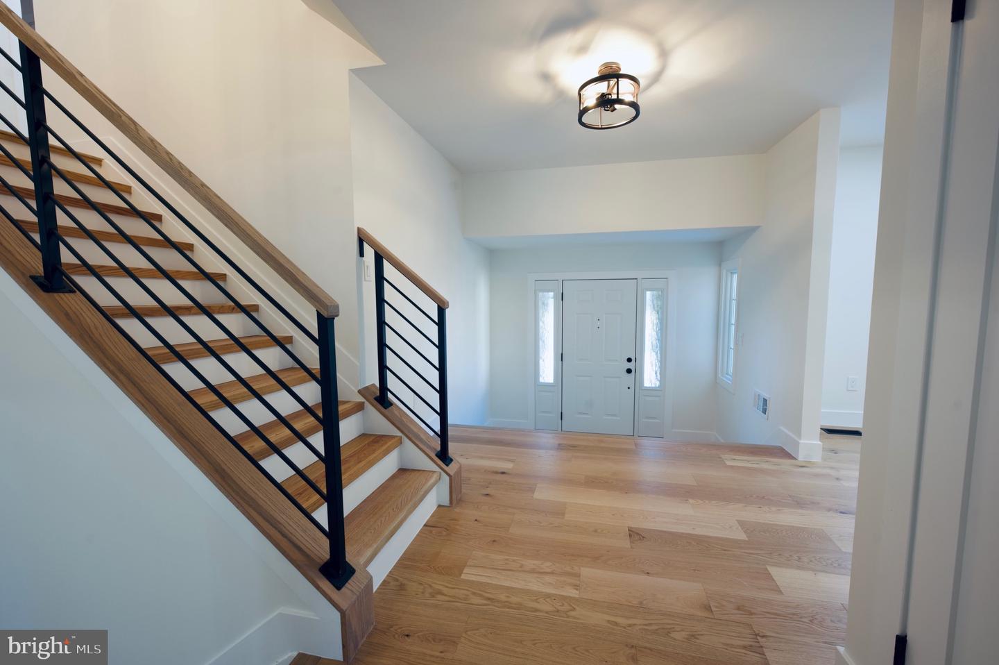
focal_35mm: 15
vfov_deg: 77.2
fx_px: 416
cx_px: 500
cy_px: 332
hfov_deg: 100.4
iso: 100
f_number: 8
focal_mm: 15
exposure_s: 1/3
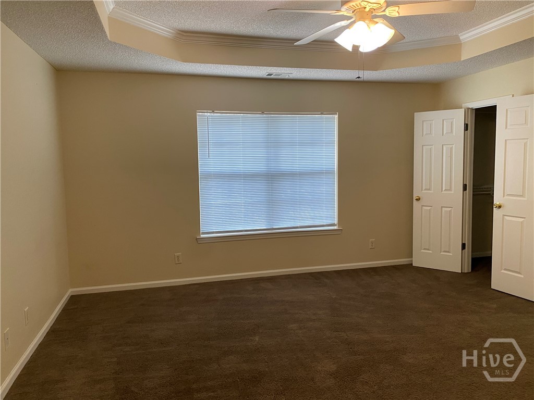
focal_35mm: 26
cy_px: 200
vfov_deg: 53.1
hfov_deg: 67.3
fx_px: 401
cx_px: 267
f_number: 1.8
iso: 160
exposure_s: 1/60
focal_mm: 4.25
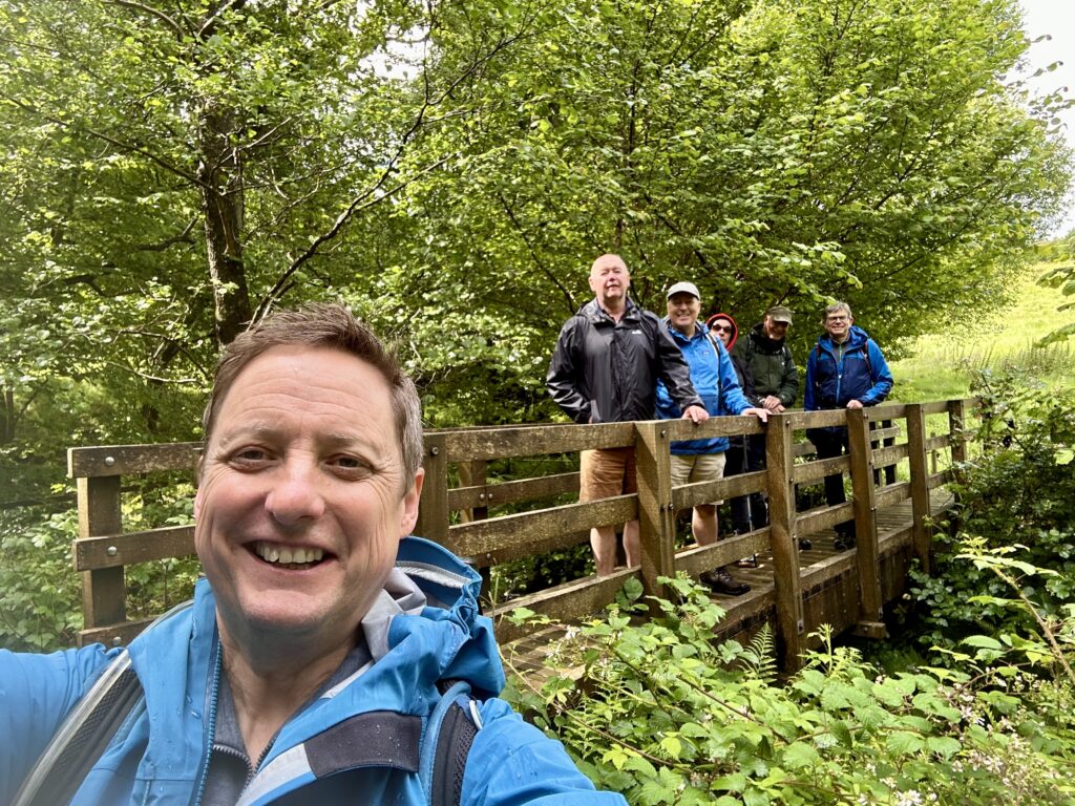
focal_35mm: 23
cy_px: 403
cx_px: 538
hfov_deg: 73.9
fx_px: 714
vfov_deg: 58.9
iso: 25
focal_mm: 2.69
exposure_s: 1/121
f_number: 1.9
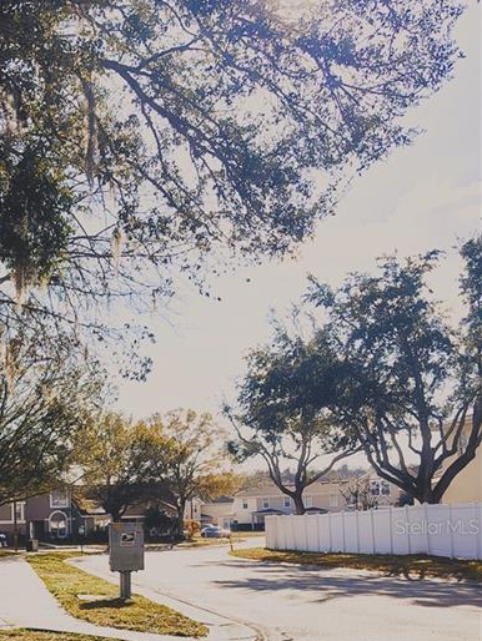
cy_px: 526
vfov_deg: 33.2
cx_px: -79
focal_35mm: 56
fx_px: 1039
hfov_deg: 24.0
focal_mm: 5.56
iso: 100
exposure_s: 1/968
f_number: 1.8
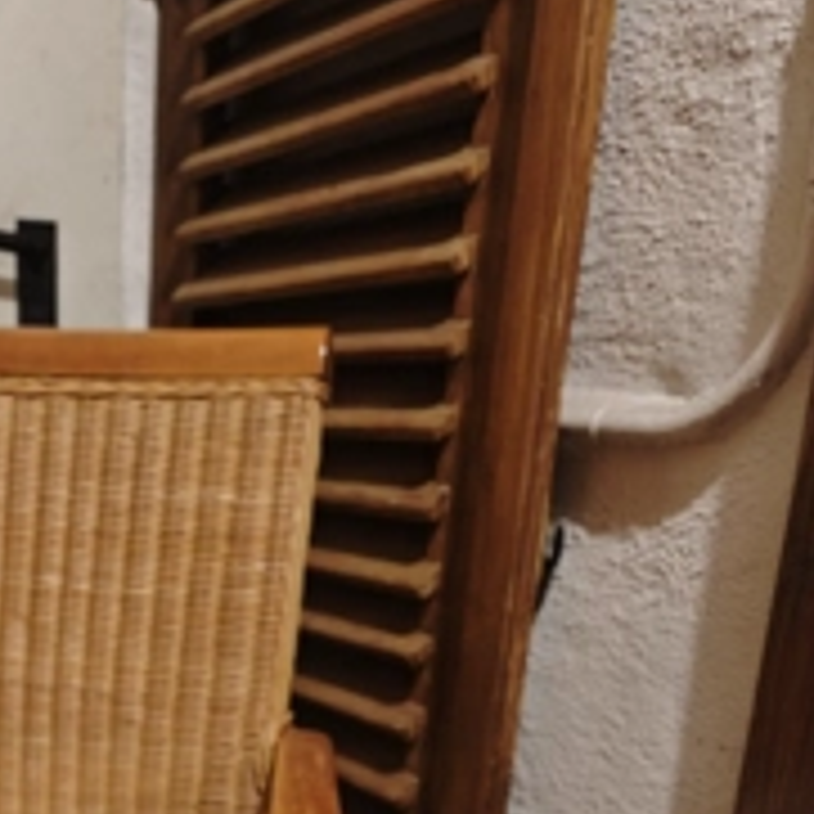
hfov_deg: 36.1
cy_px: 841
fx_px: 1197
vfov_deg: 33.8
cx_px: 148
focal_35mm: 45
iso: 1000
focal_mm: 8.72
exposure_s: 1/33.3
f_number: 1.63
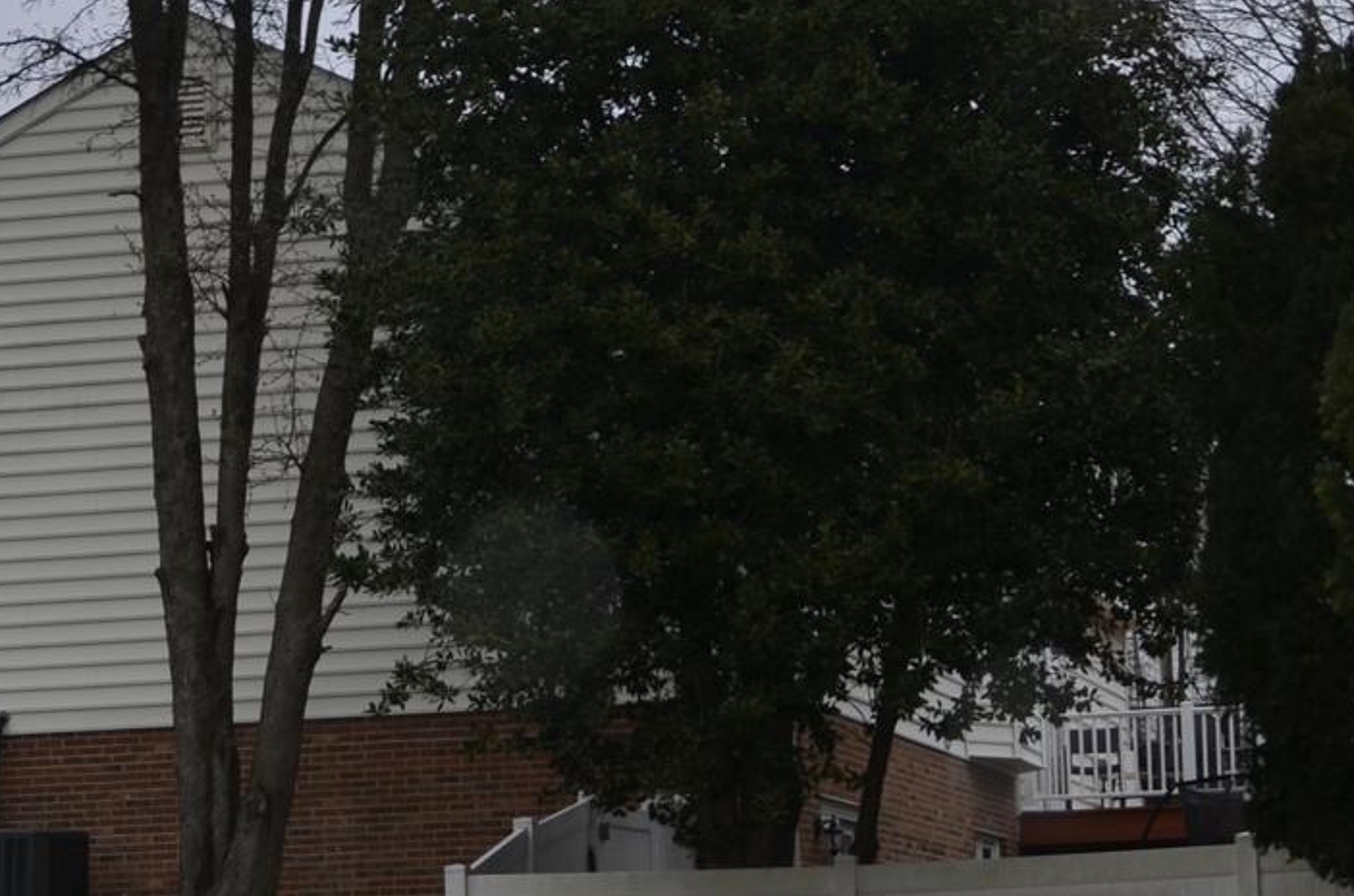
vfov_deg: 12.9
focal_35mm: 105
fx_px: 3941
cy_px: 651
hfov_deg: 19.4
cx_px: 1024
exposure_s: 1/60
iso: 100
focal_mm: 24
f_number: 3.8
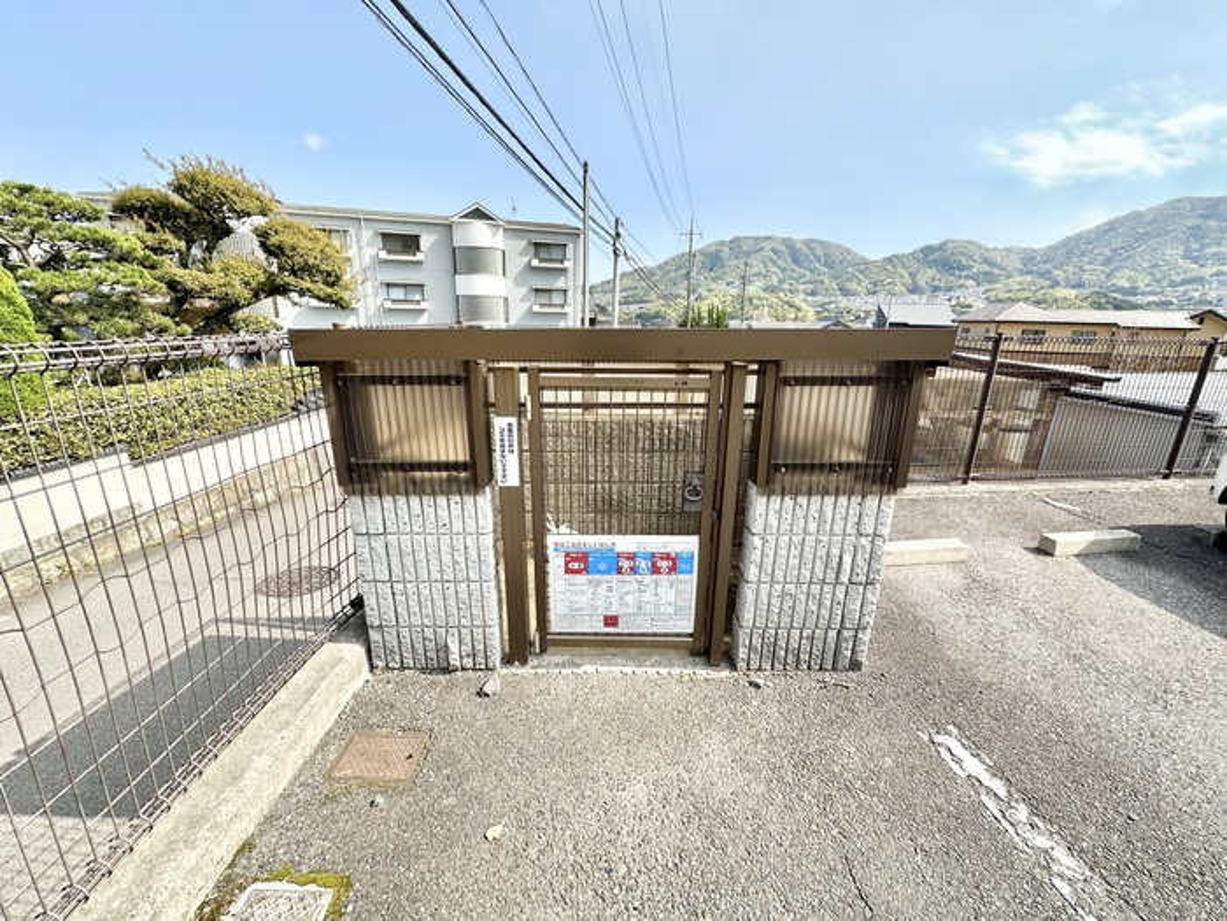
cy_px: 460
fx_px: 496
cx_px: 614
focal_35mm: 14
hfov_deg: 102.1
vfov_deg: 85.7
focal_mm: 2.22
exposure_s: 1/882
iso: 40
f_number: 2.2
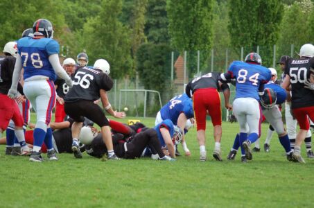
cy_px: 104
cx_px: 157
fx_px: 1567
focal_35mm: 180
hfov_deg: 11.4
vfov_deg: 7.6
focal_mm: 120
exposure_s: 1/640
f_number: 4.2
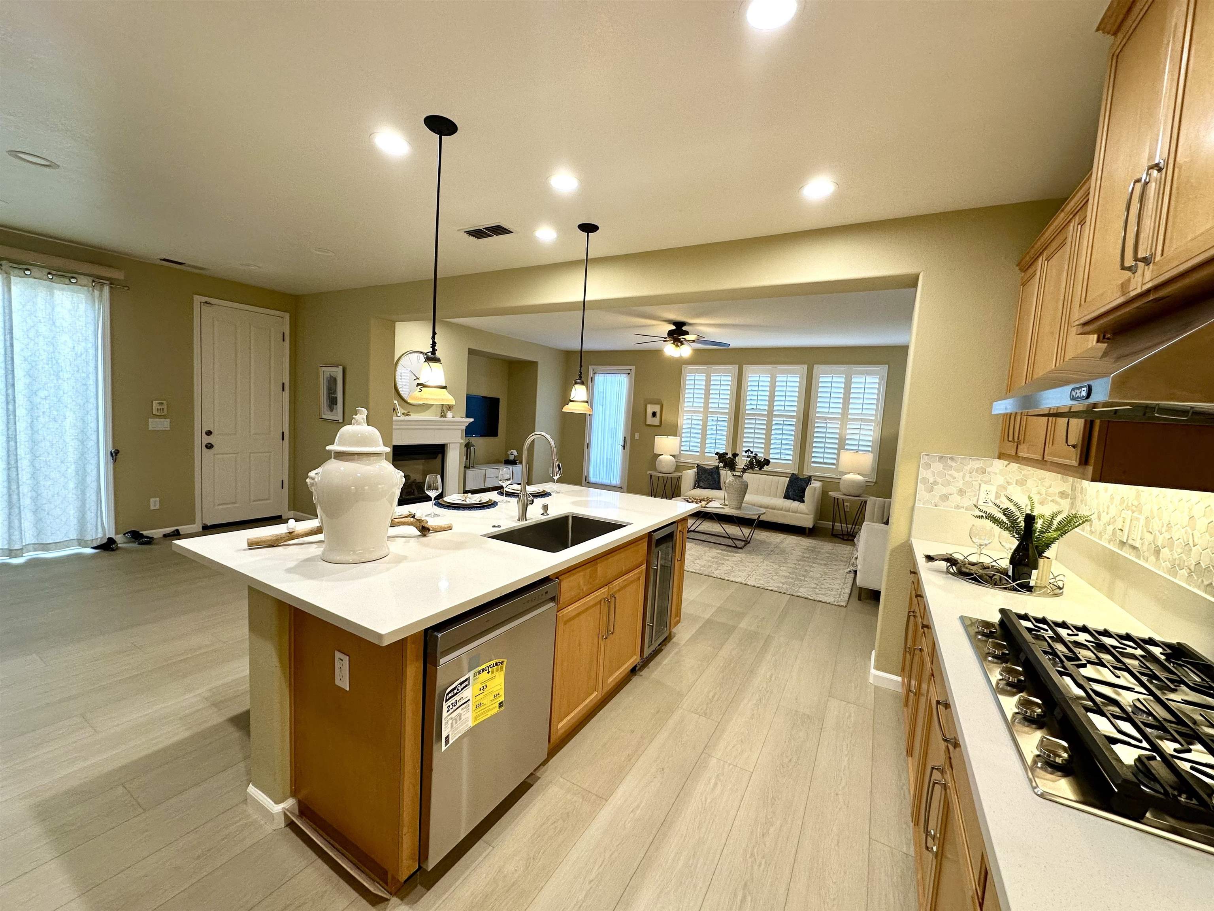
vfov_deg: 85.7
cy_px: 456
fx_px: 491
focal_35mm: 14
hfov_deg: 102.1
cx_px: 607
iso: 125
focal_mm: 2.22
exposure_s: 1/120
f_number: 2.2
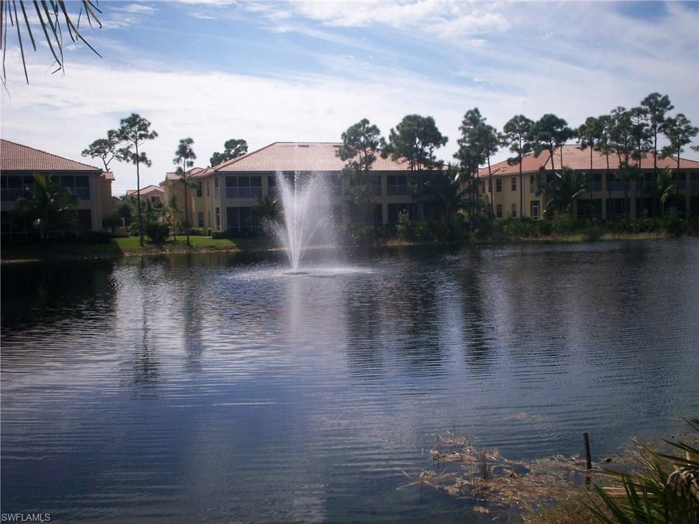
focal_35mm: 36
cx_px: 350
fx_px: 727
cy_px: 262
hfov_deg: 51.4
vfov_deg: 39.7
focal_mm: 6
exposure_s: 1/1096
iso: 100
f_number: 4.5
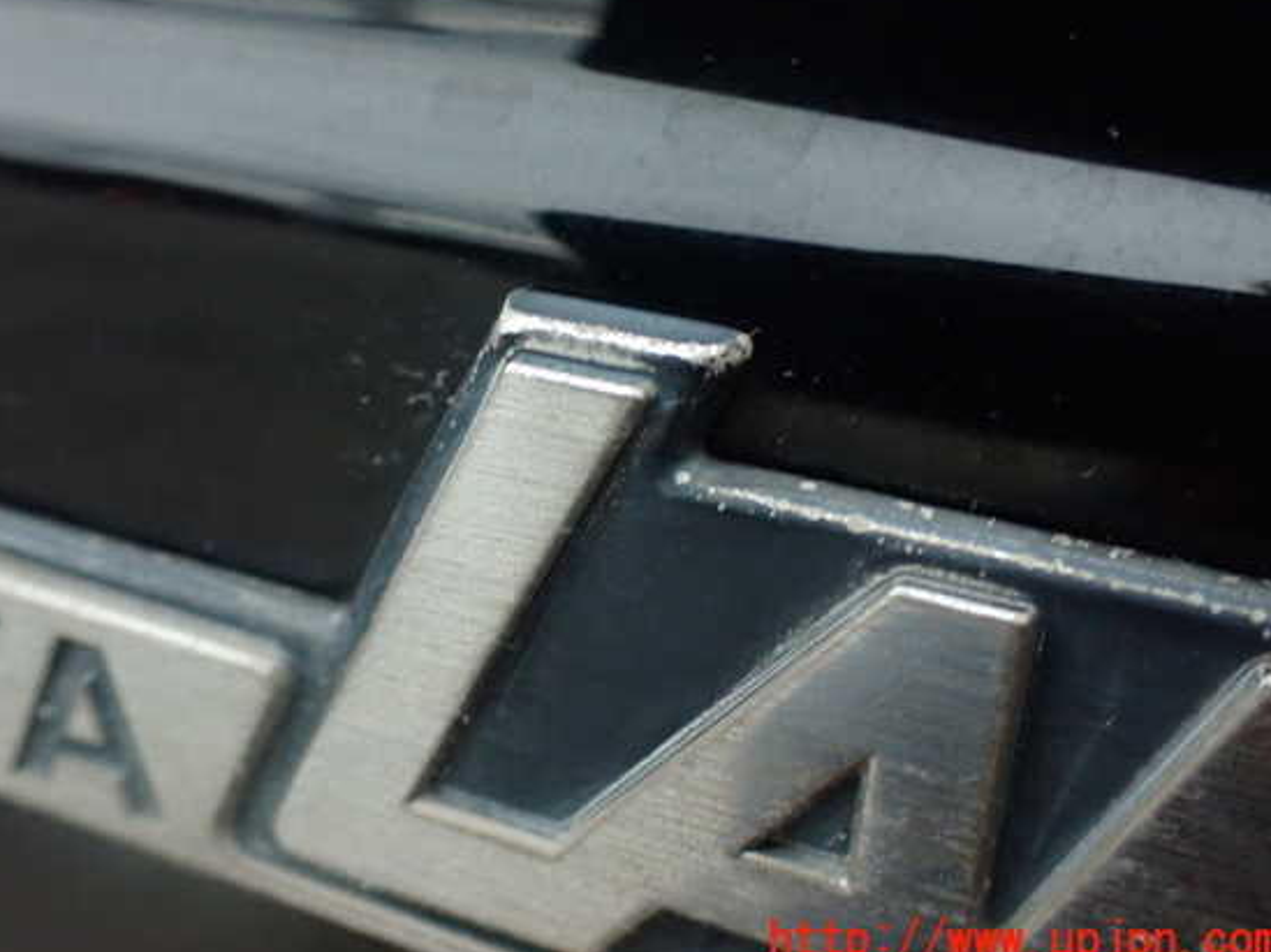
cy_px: 449
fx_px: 1284
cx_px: 597
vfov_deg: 40.6
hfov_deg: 52.6
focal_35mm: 35
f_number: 2.4
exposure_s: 1/25
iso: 800
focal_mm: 5.79
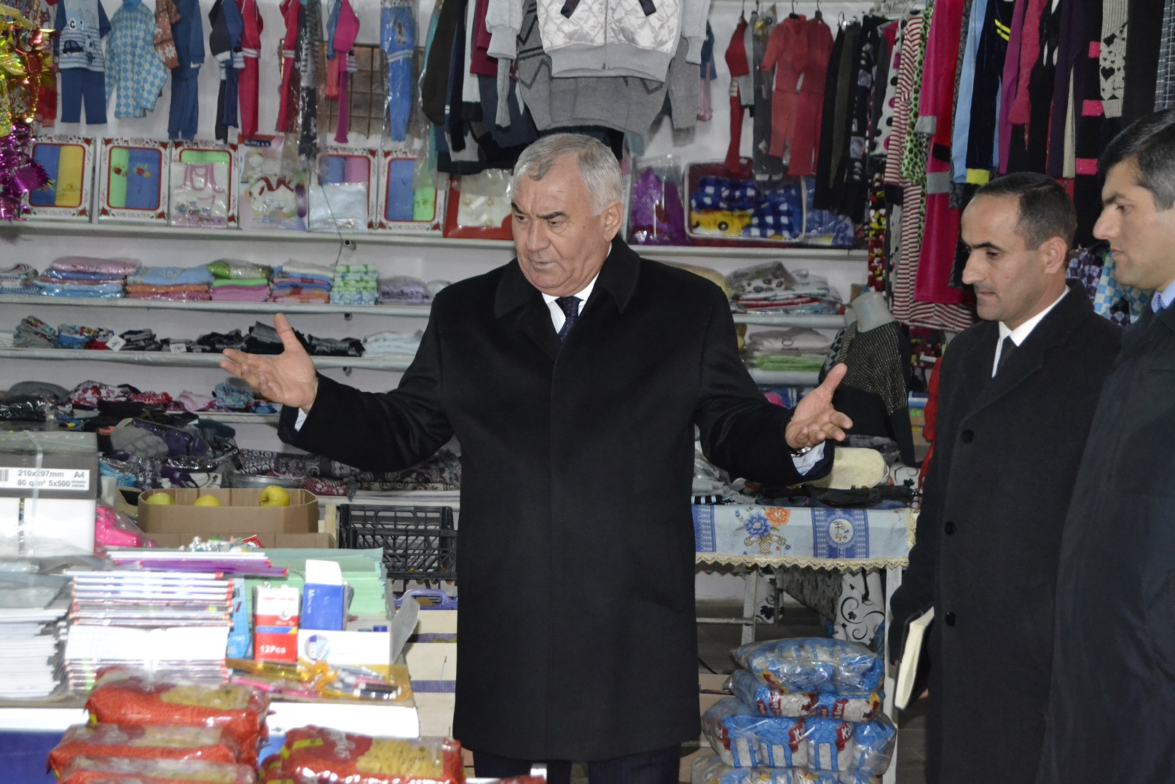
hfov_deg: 27.0
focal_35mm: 75
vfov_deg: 18.2
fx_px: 2448
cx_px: 588
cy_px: 392
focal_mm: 50
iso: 3200
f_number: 5.6
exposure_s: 1/60
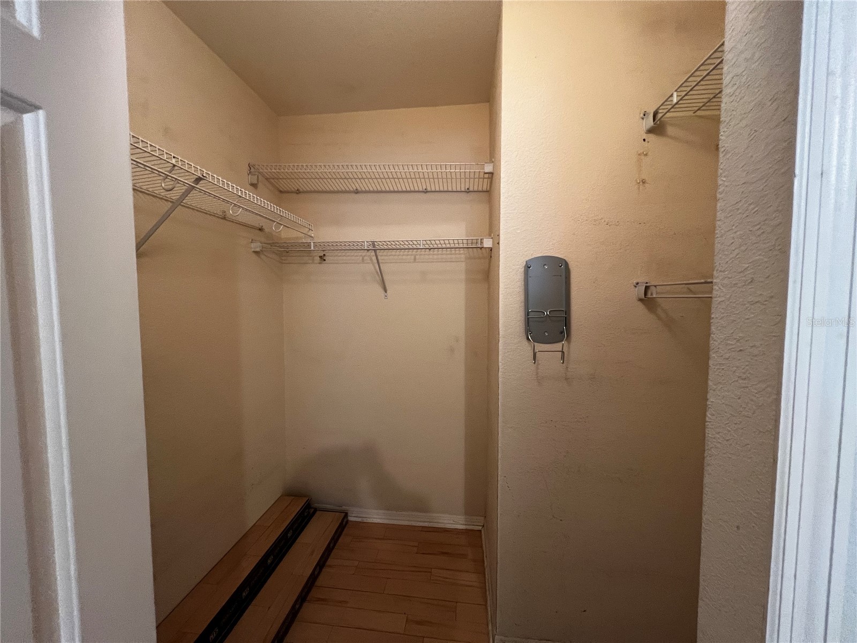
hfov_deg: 106.2
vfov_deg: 89.9
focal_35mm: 13
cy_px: 322
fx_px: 322
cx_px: 428
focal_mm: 1.57
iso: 320
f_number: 1.8
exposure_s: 1/60
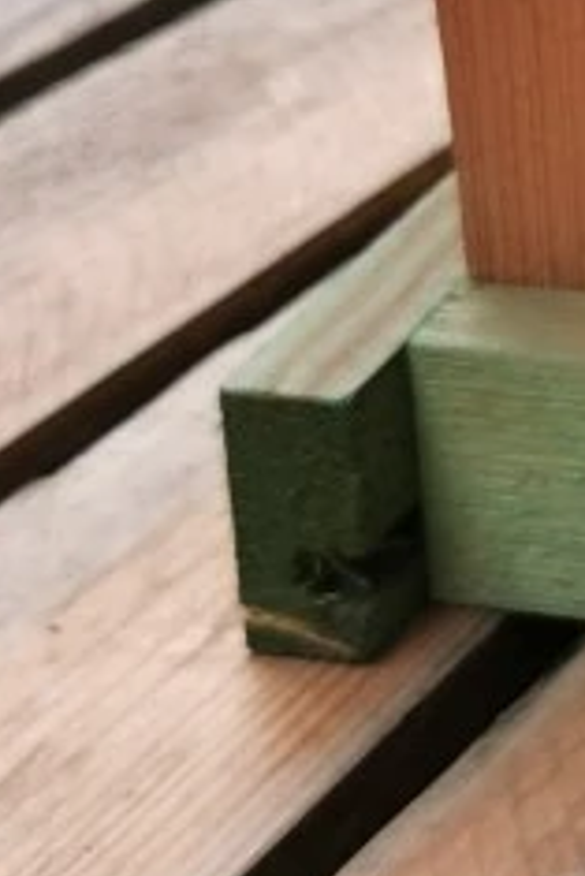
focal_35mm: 145
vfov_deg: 13.8
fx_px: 3529
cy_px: -127
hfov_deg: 8.8
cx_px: 1259
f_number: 1.6
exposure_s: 1/100
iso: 64
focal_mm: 5.56
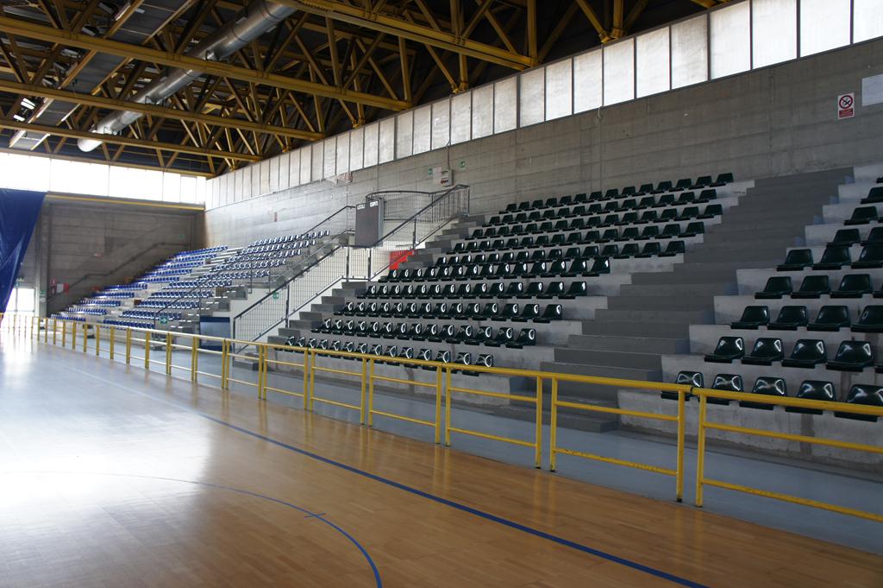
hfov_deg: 62.0
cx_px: 442
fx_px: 735
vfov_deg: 43.5
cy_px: 294
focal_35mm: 30
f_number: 4
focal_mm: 20
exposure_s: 1/40
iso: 200
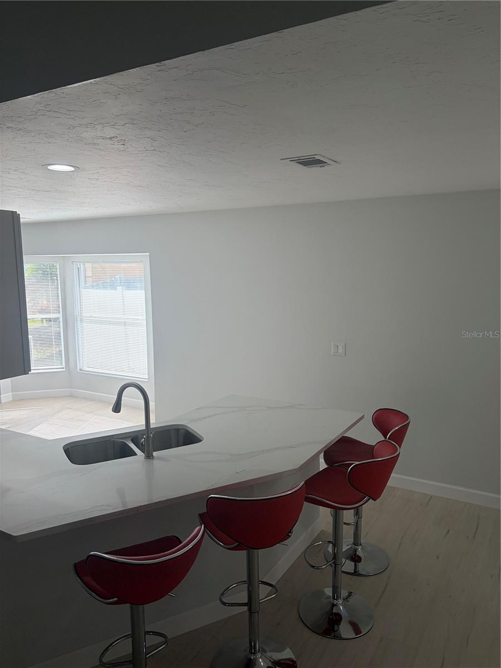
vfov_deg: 67.3
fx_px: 502
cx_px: 250
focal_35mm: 26
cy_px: 334
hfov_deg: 53.1
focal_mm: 5.96
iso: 50
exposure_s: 1/884
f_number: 1.6
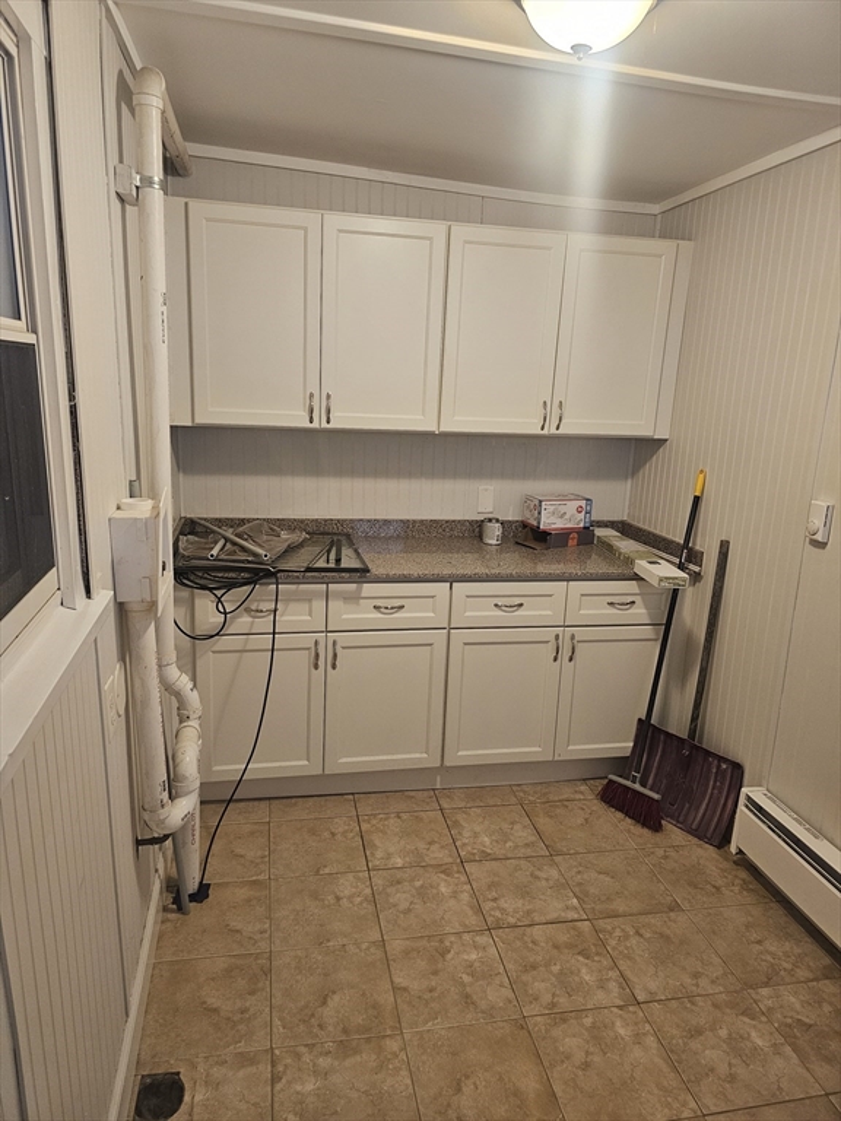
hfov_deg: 58.9
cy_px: 560
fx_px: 745
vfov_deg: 73.9
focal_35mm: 23
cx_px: 420
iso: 400
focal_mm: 6.3
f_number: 1.7
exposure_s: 1/120
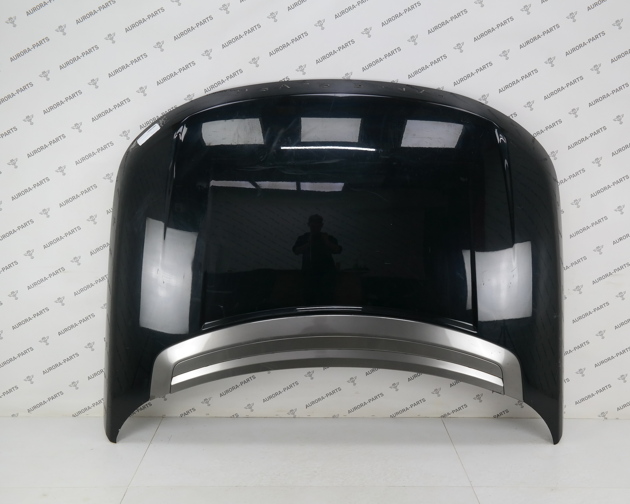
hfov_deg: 52.8
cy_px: 252
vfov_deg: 43.4
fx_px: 634
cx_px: 339
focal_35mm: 34
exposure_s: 1/40
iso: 400
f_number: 7.1
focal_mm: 20
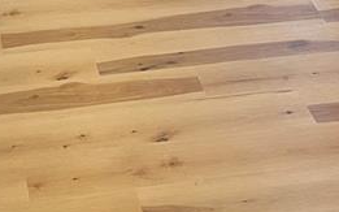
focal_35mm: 108
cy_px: -230
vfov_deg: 10.9
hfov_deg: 19.2
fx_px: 998
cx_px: 91
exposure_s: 1/60
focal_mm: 5.1
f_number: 1.6
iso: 200
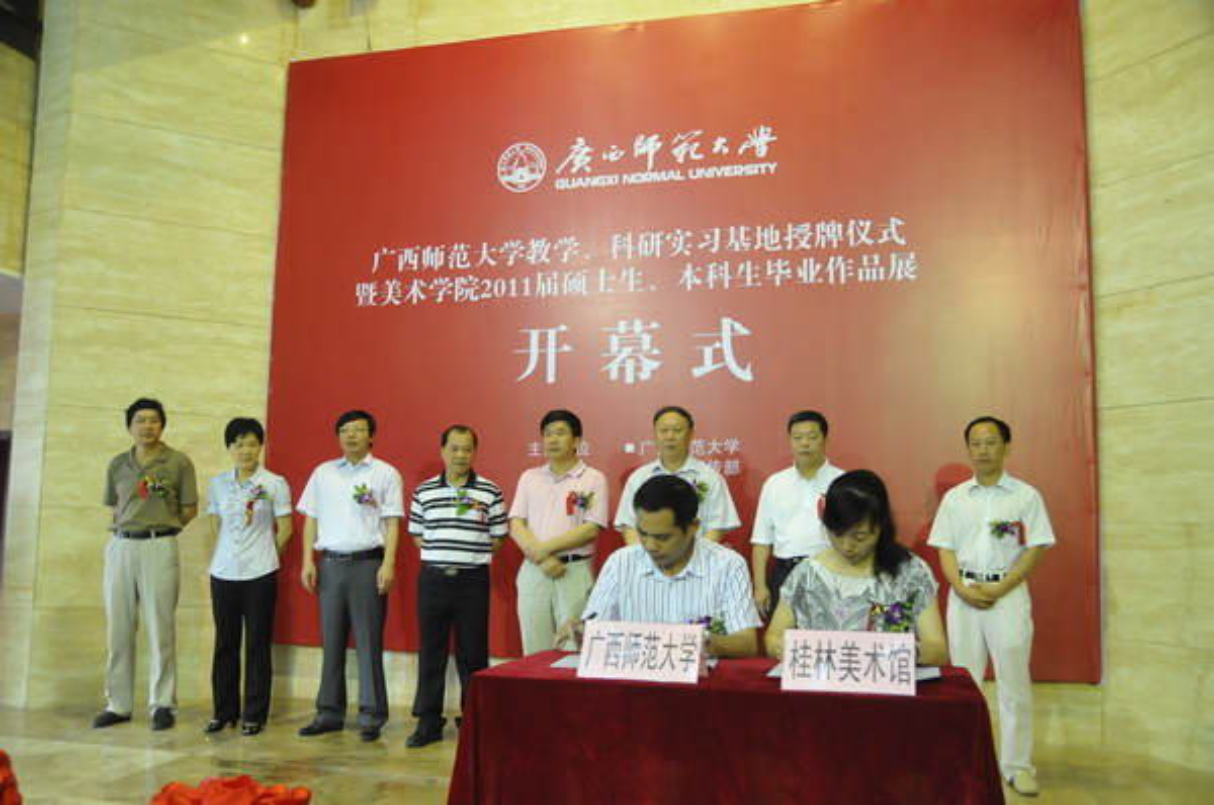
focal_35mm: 30
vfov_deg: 43.5
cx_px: 607
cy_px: 402
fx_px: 1010
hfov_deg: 62.0
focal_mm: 20
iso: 1600
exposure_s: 1/50
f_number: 3.5
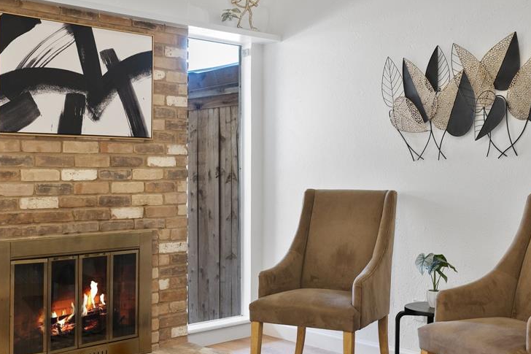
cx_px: 284
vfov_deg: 29.4
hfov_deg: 43.0
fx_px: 674
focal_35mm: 46
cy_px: 188
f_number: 8
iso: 800
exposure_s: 1/4
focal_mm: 32.5
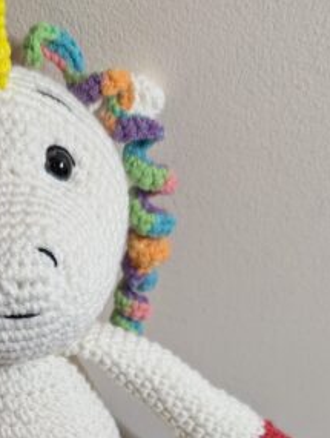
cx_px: 58
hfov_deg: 21.7
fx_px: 848
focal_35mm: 67
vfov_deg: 25.7
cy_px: 536
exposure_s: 1/50.5
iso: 44
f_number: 1.68
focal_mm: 6.9
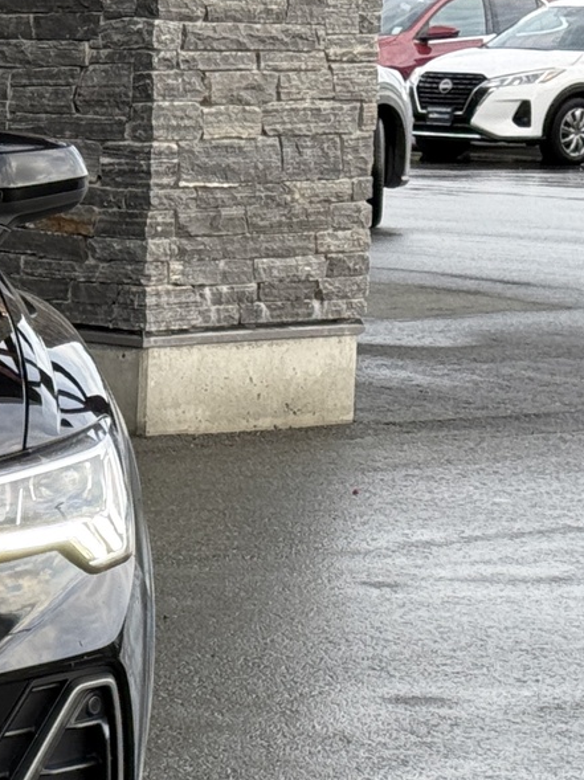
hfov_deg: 8.4
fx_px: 3761
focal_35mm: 167
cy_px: 579
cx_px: -592
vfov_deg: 11.8
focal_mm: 6.76
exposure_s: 1/319
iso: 64
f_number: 1.78
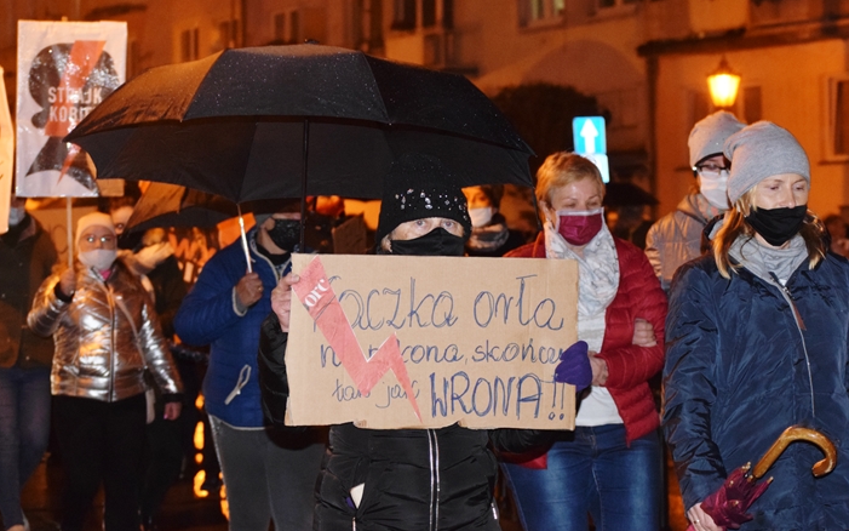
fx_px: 2165
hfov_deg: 22.2
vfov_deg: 14.0
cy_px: 245
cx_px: 464
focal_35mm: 94
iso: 3200
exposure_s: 1/60
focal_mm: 55
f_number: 4
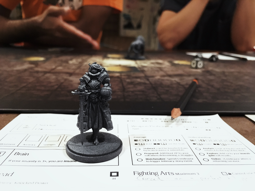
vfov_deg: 48.2
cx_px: 128
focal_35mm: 29
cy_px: 96
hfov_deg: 61.7
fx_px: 214
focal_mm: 4.15
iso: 320
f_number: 2.2
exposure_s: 1/15
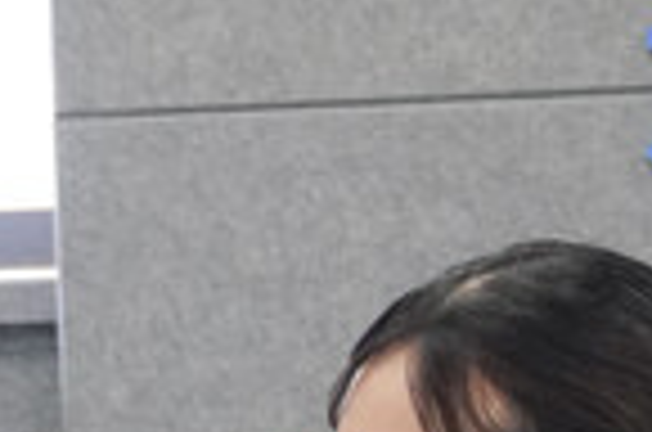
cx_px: -247
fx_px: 3668
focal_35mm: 203
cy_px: 432
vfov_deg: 6.7
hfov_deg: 9.9
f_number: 4.5
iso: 2000
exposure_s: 1/160
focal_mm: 28
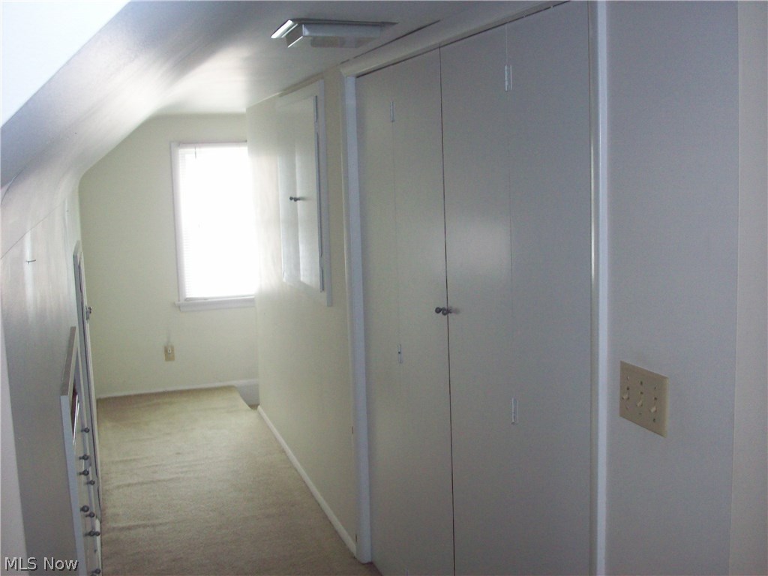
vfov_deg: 38.7
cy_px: 288
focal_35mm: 37
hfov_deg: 50.1
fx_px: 821
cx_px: 384
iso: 160
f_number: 2.8
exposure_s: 1/45
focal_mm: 6.2
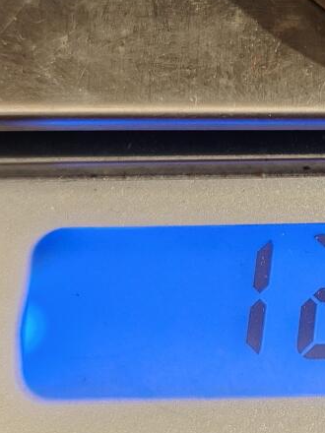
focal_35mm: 94
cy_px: 216
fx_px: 1177
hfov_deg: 15.2
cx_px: 380
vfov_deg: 20.9
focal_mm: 6.06
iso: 320
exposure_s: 1/100
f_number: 1.6
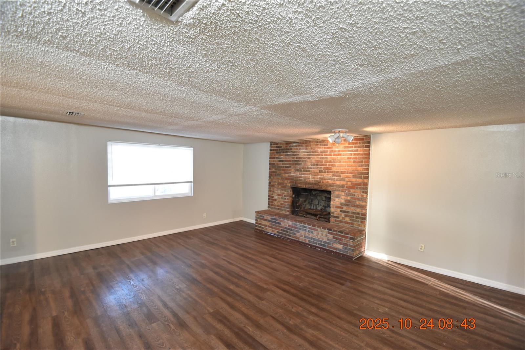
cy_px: 175
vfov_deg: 77.3
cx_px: 262
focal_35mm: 15
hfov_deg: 100.4
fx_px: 219
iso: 800
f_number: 3.5
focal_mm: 10
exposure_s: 1/15
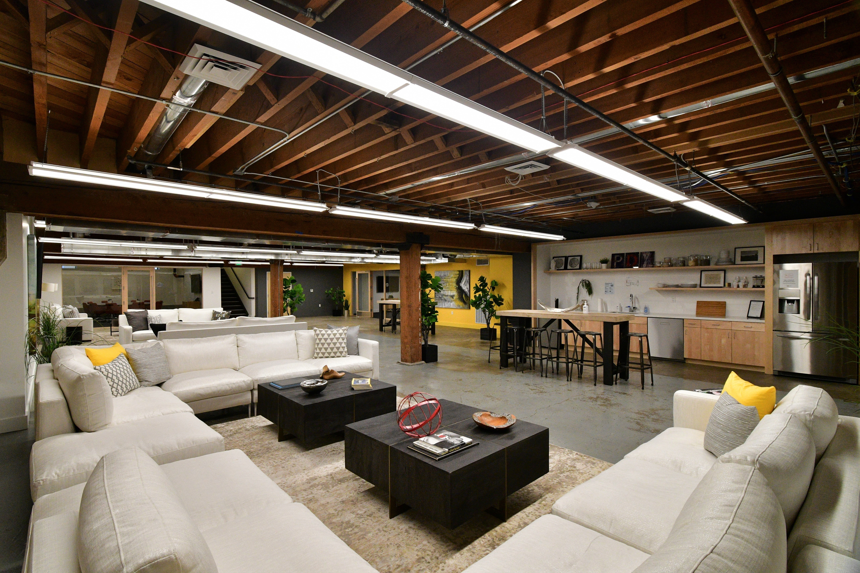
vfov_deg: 77.3
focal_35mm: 15
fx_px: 358
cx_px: 430
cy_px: 286
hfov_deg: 100.4
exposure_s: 1/50
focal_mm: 10
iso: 1600
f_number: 8
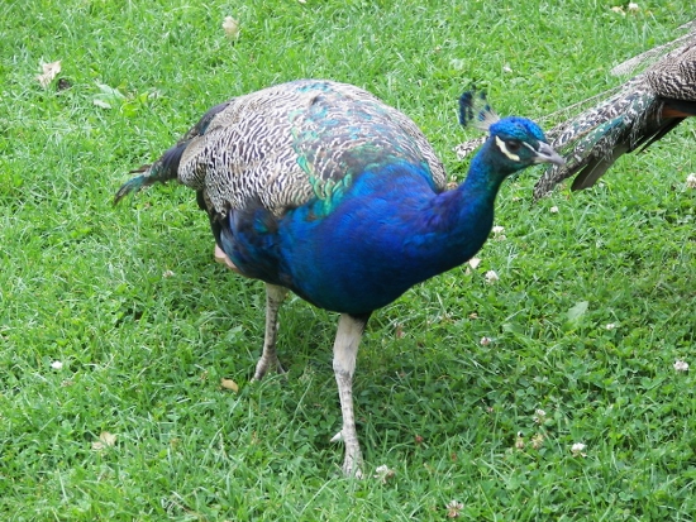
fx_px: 3500
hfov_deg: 11.4
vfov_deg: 8.5
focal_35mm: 174
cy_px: 261
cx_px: 348
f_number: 3.6
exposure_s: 1/160
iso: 50
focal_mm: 28.8
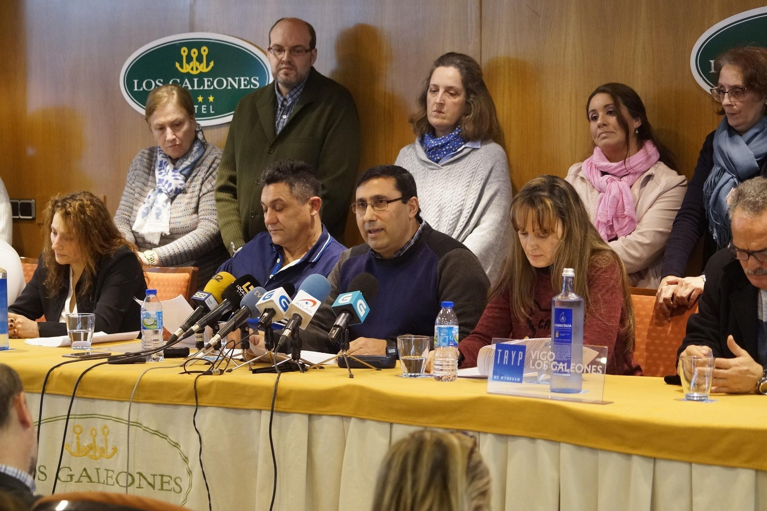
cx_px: 384
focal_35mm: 105
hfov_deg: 19.5
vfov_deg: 13.0
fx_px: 2236
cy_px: 256
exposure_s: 1/50
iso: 1600
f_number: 4
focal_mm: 70
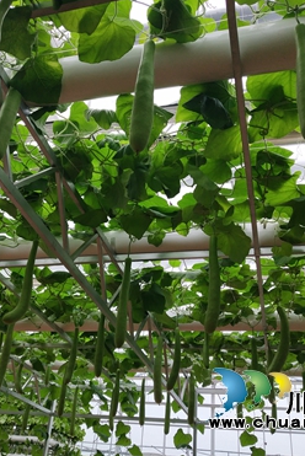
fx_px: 533
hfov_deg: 31.9
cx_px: 124
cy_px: 227
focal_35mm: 42
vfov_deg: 46.4
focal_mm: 3.95
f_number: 1.8
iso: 141
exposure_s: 1/941
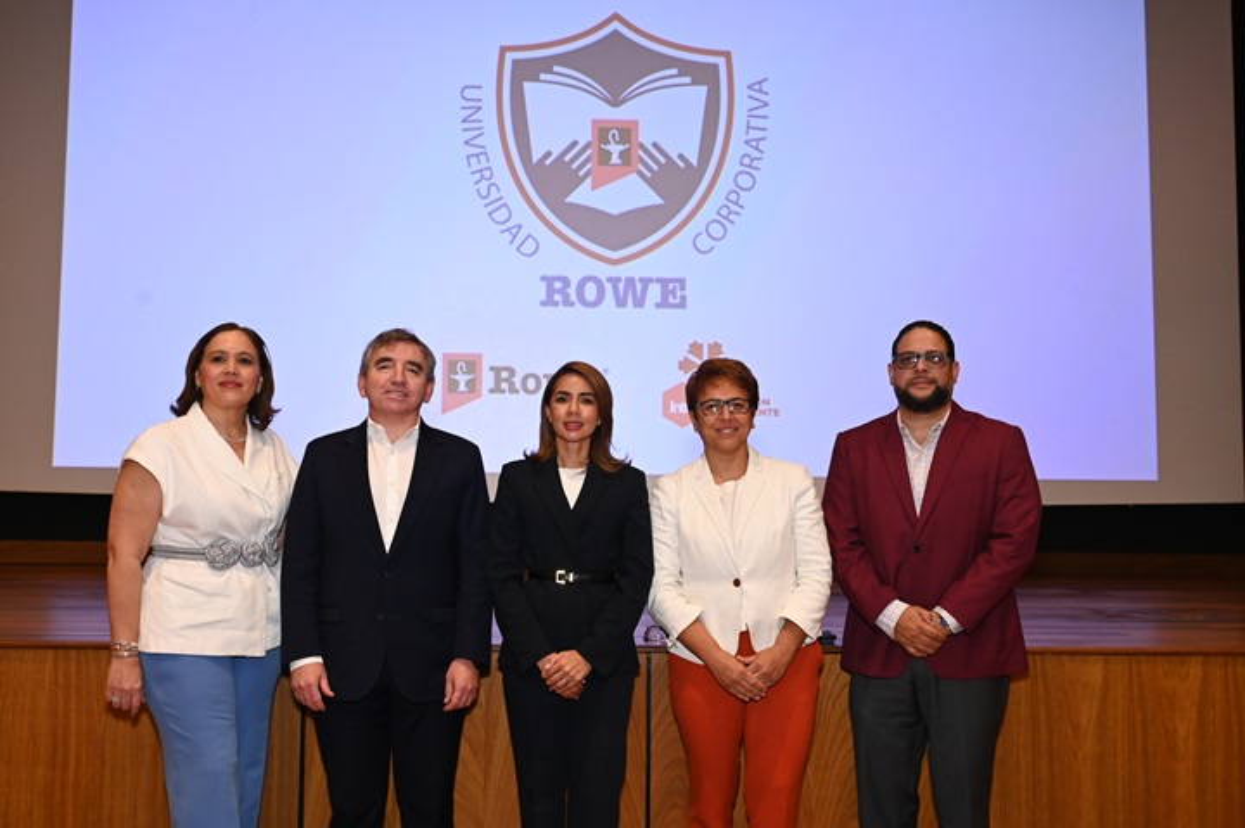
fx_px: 1279
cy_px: 414
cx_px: 622
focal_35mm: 37
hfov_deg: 51.9
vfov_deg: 35.9
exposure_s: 1/200
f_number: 5.6
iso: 3200
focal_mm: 37
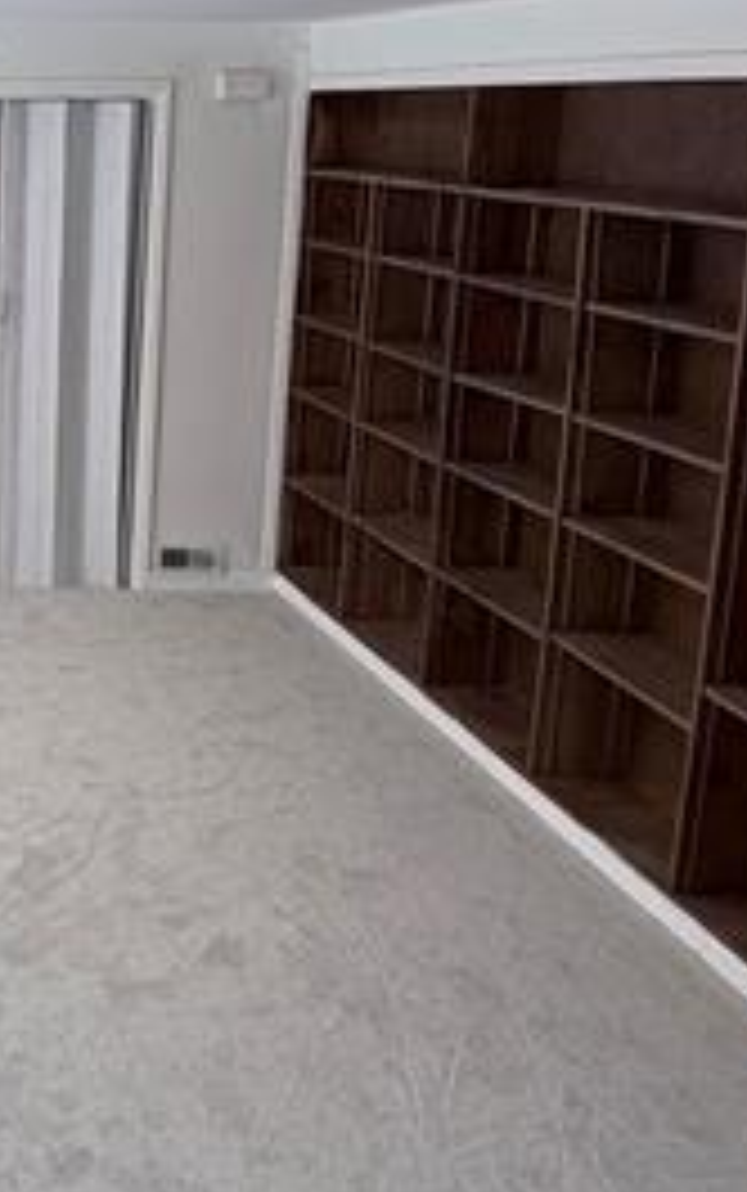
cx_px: -196
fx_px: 1398
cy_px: 351
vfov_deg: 45.1
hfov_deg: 26.0
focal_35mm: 43
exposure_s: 1/120
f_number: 2.2
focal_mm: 2.22
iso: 100
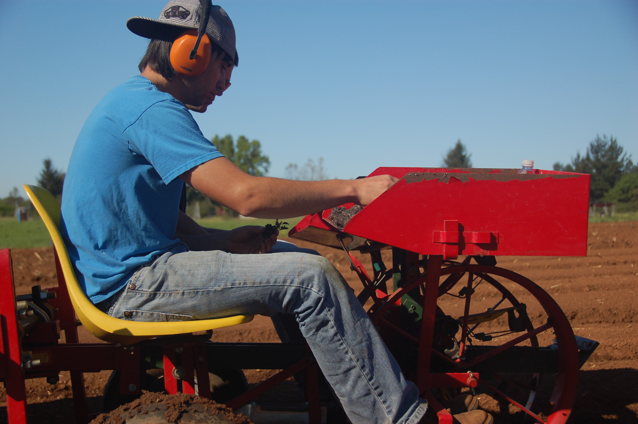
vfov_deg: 22.6
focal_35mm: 60
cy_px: 212
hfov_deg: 33.4
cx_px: 319
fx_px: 1062
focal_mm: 40
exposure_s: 1/640
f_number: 4.5
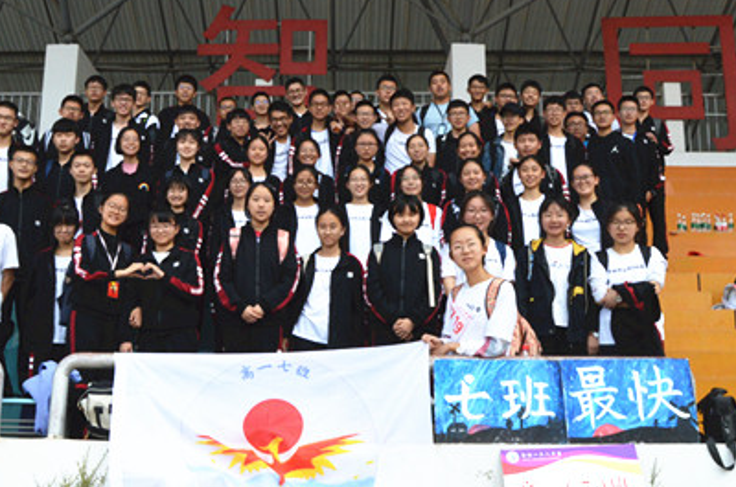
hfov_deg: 43.6
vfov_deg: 29.7
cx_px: 320
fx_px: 918
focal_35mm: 45
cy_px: 221
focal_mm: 20
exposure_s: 1/200
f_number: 18
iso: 800
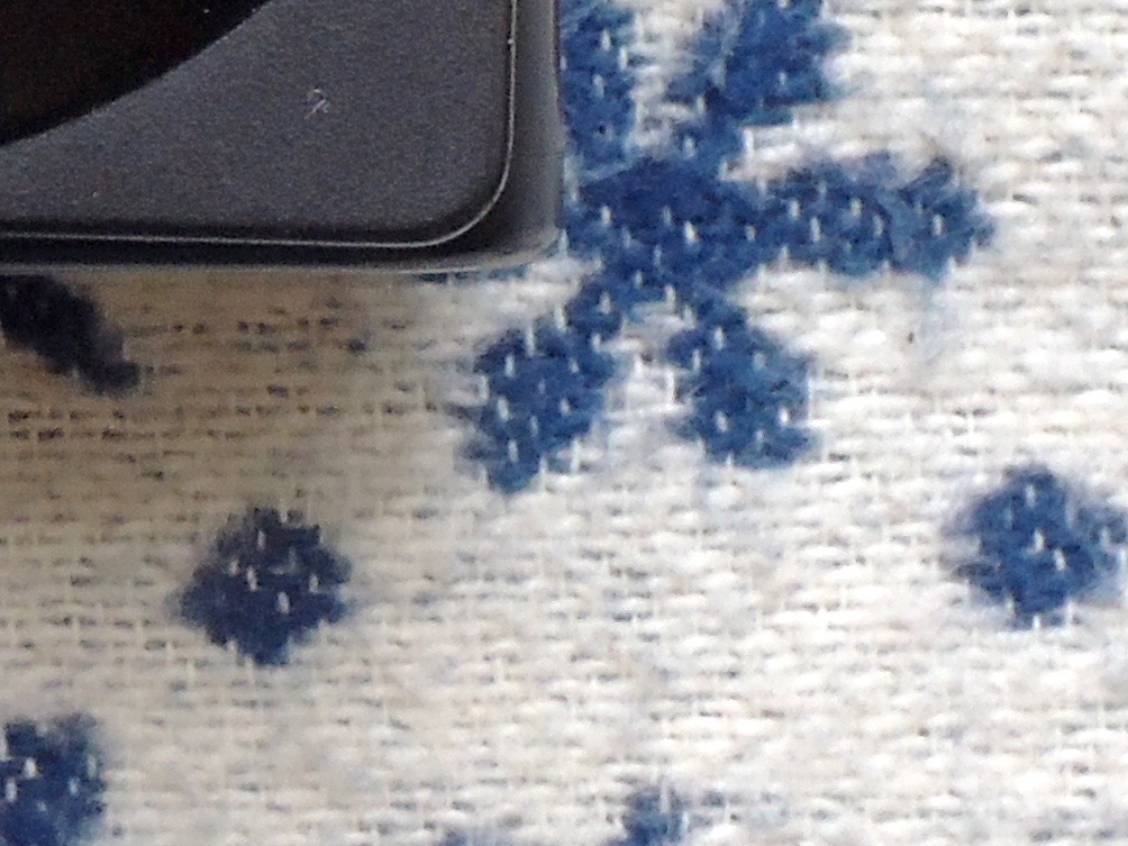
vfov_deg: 3.2
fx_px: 14957
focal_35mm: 459
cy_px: -529
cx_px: -758
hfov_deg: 4.3
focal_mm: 17.9
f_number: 5.5
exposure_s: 1/30
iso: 500
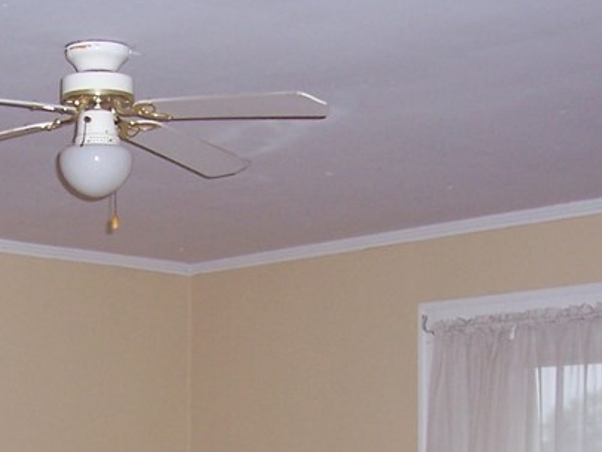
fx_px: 1496
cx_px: 146
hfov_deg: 22.5
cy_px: 564
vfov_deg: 16.4
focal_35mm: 86
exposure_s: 1/60
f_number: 2.7
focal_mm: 5.6
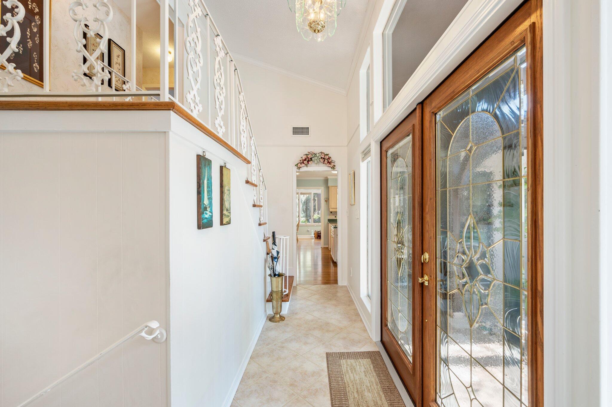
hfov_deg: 104.3
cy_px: 204
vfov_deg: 81.1
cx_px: 306
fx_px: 238
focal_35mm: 14
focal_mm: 14
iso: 320
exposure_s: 1/5
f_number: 9
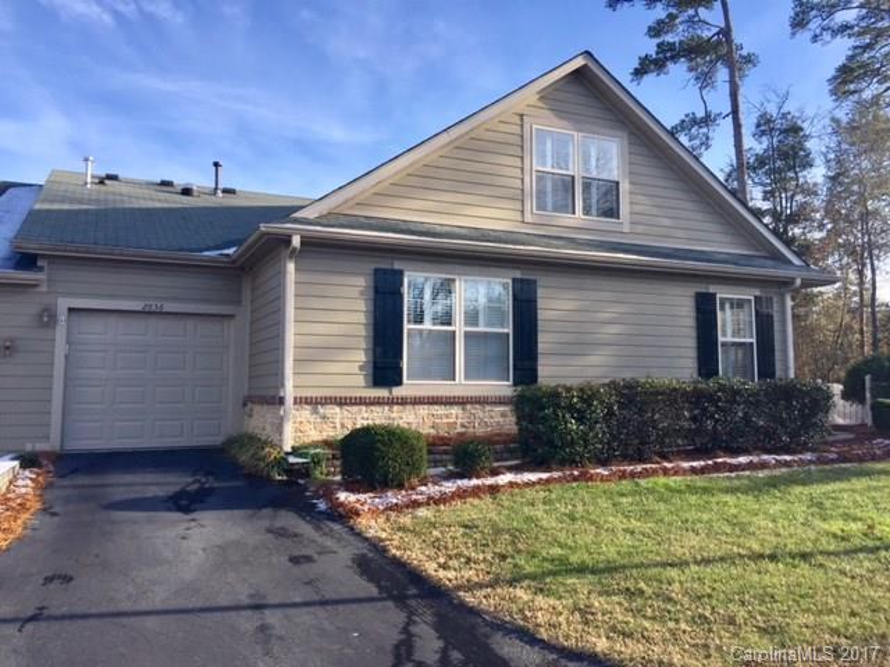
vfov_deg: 48.2
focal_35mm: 29
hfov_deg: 61.7
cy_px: 334
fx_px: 746
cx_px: 445
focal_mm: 4.15
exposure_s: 1/694
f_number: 2.2
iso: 32
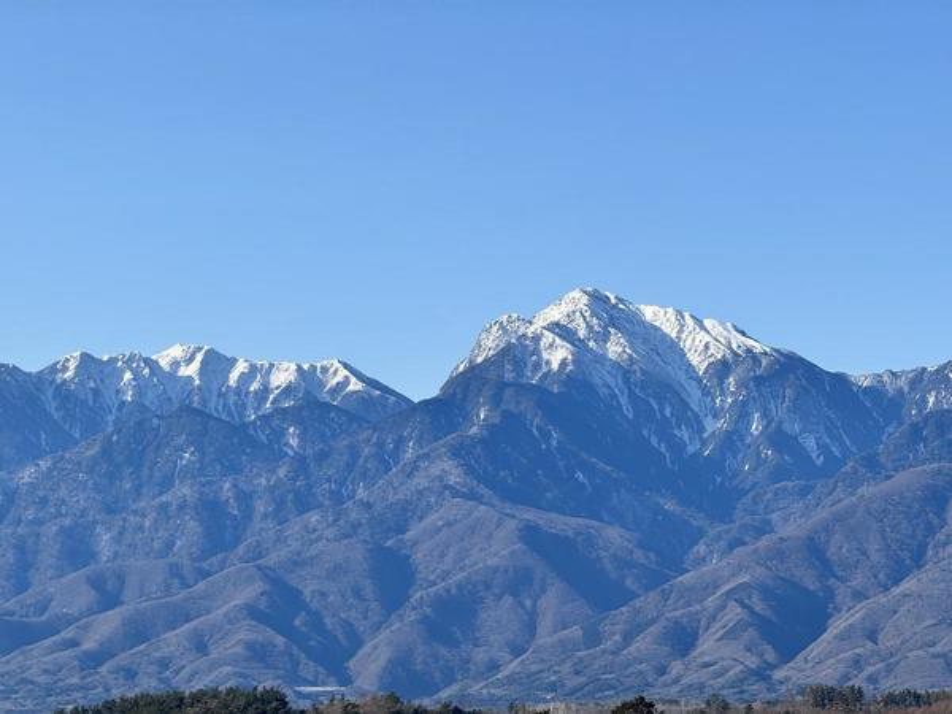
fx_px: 3300
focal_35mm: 120
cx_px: 476
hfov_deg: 16.4
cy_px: 357
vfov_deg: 12.3
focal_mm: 15.66
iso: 50
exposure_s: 1/1969
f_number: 2.8
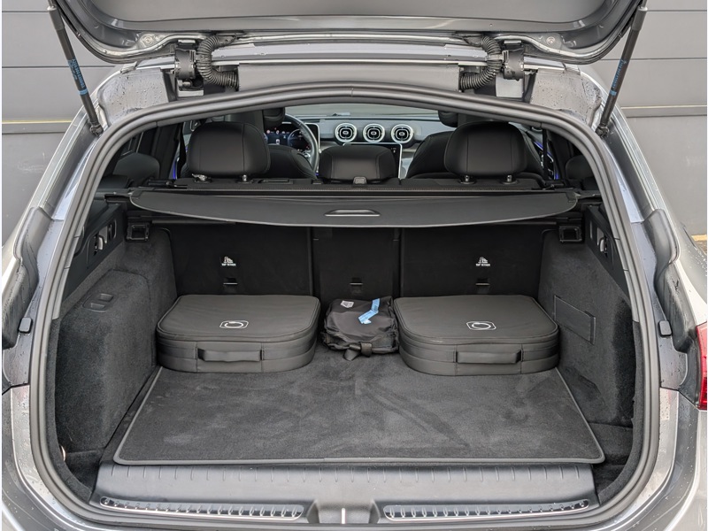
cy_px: 266
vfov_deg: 29.7
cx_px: 354
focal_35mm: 49
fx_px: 1002
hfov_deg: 38.9
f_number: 1.68
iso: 114
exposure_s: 1/347
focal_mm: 6.9
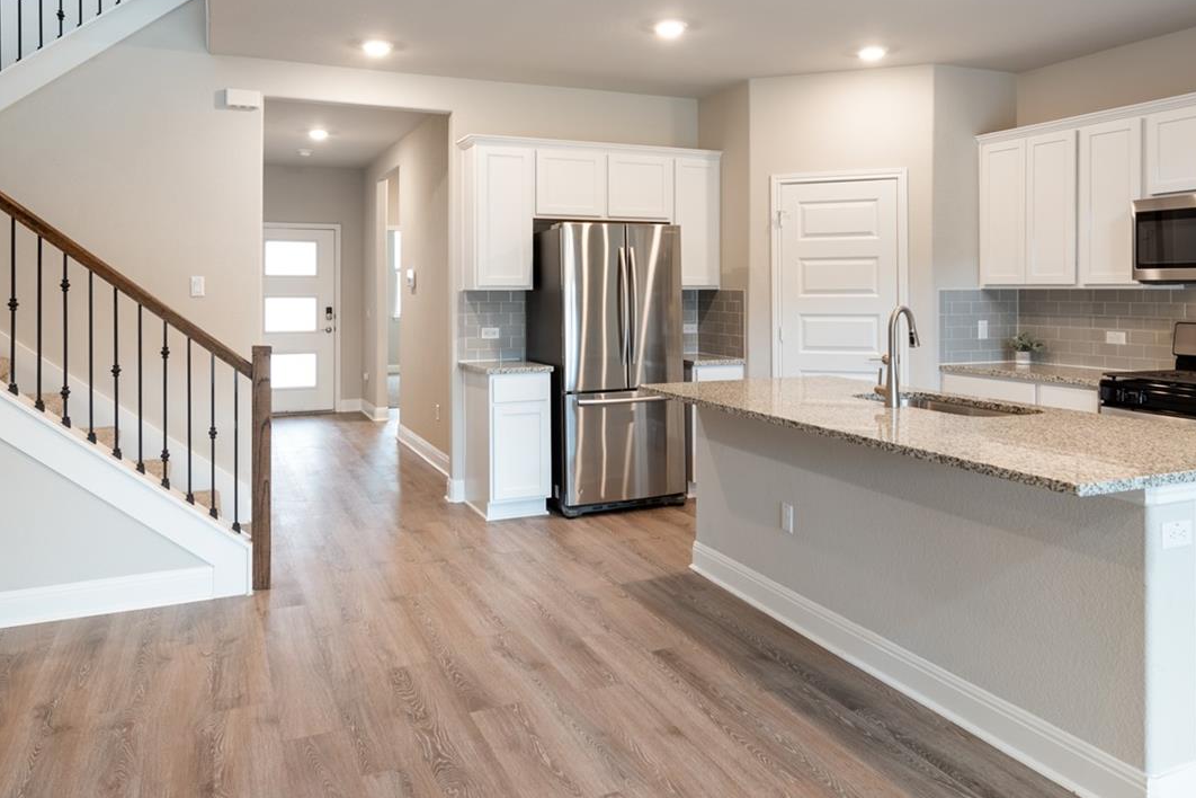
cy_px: 287
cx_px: 593
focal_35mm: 27
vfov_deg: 47.4
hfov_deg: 67.4
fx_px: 897
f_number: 8
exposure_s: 1/4
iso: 400
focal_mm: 14
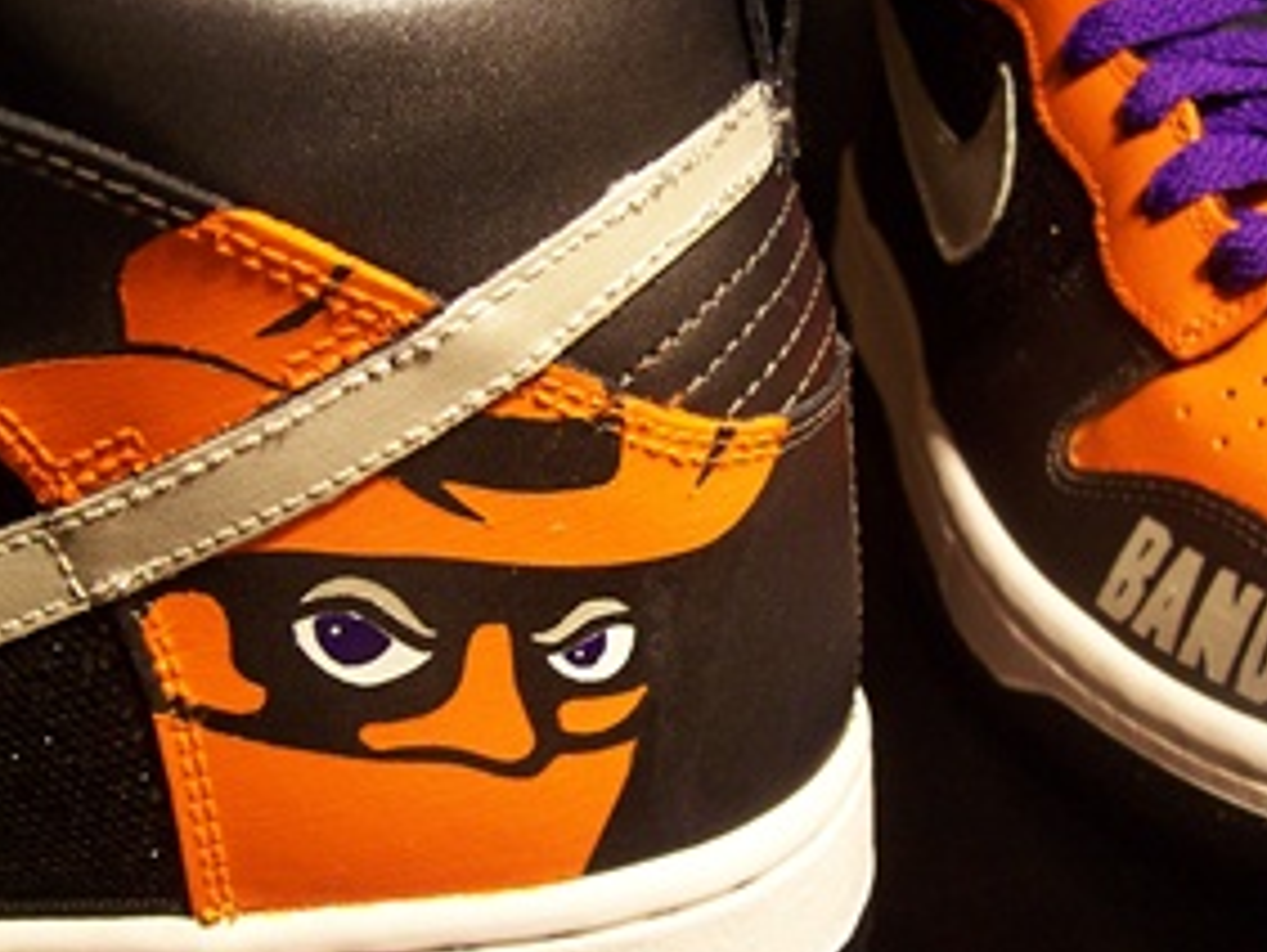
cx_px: 647
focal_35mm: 51
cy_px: 507
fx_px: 1868
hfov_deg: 37.5
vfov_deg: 28.6
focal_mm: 6
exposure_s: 1/4
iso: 200
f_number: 2.7
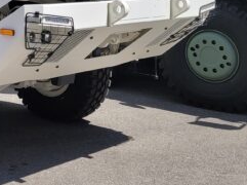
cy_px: -38
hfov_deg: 21.7
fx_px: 591
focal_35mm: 83
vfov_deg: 16.9
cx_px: -57
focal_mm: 5.4
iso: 40
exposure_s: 1/2021
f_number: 1.8
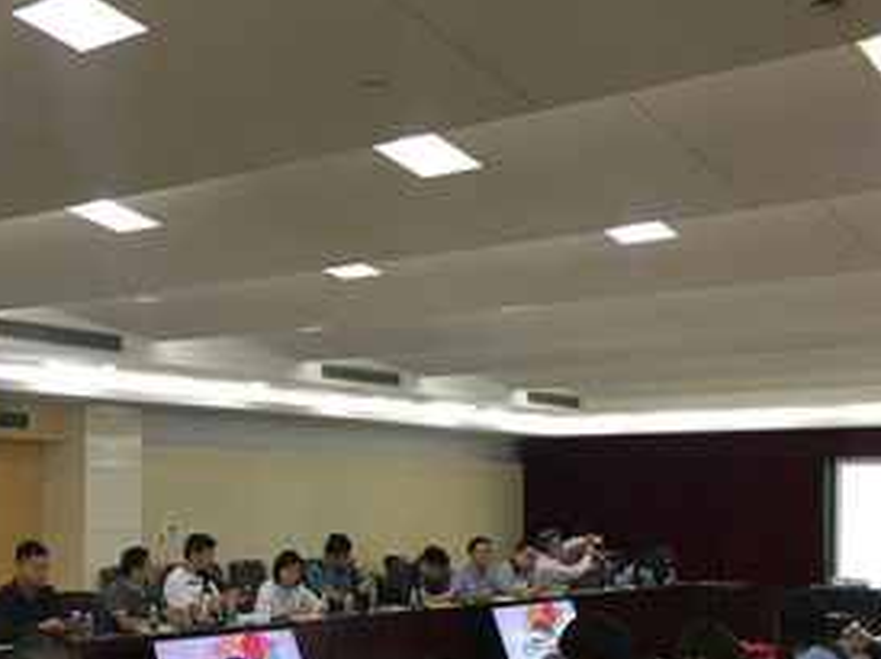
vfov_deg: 27.0
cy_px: 519
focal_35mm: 53
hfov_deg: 35.9
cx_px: 302
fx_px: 1348
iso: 50
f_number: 2.2
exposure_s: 1/17
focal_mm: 4.15
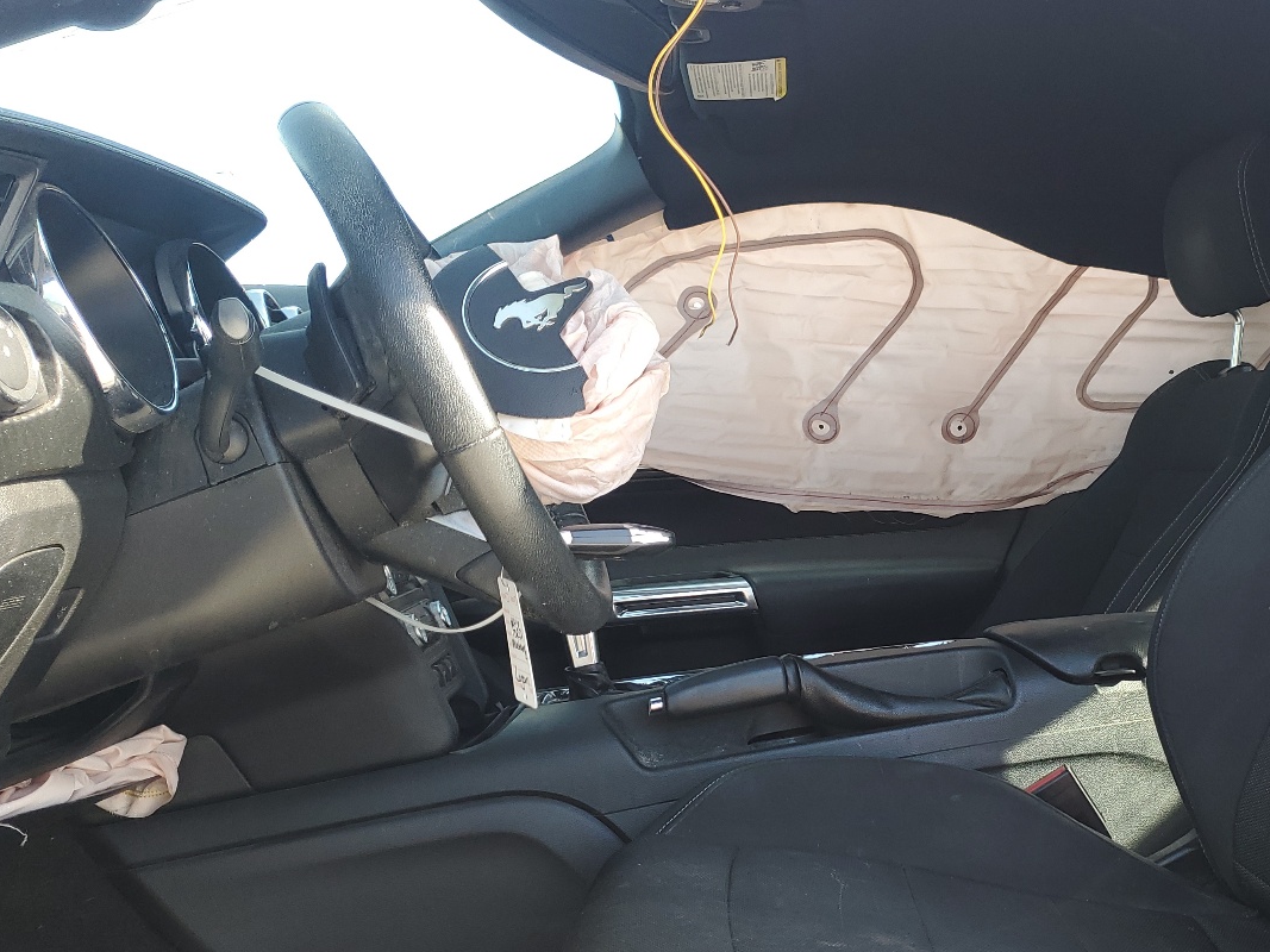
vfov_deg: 36.5
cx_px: 946
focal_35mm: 39
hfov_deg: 46.2
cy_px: 619
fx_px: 1431
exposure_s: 1/250
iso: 50
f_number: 1.5
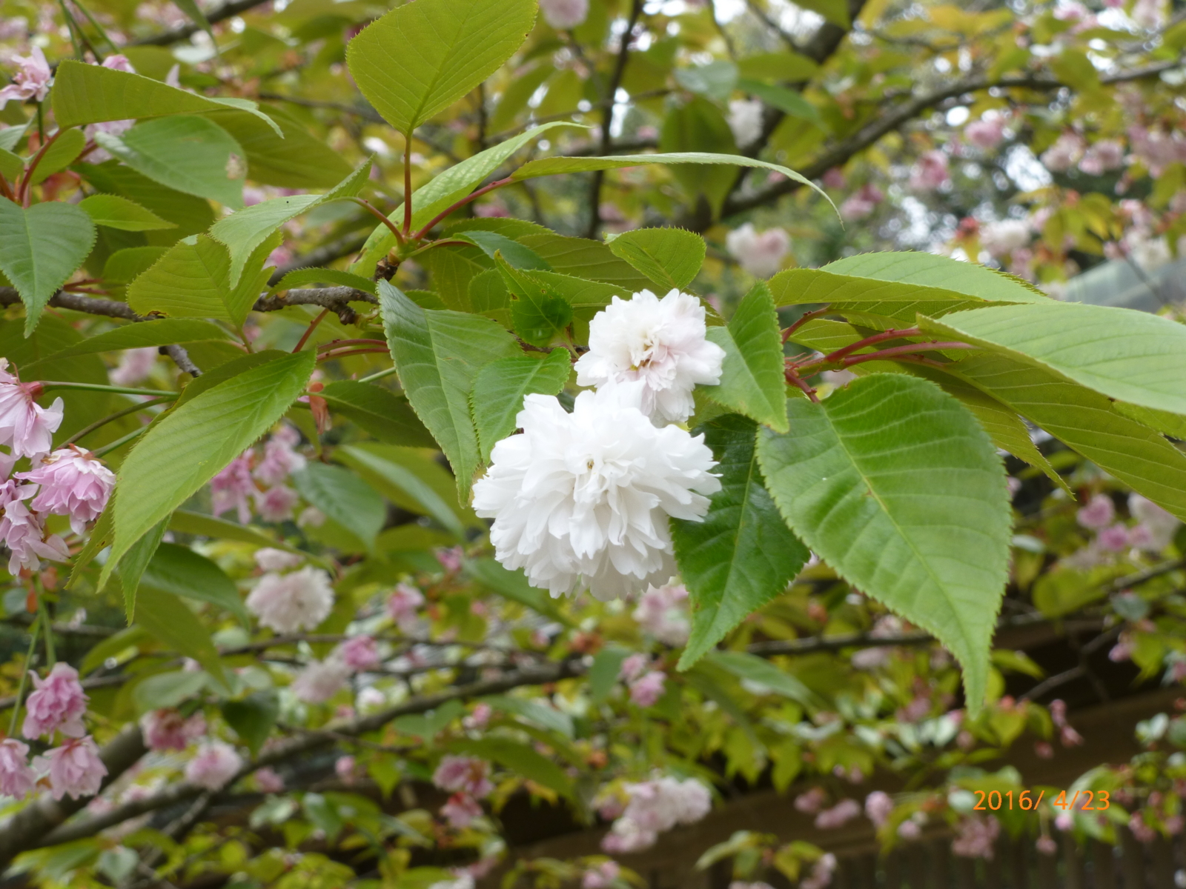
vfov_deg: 22.3
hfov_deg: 29.4
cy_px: 444
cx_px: 593
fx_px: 2261
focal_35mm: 66
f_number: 4.9
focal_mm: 11.7
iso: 100
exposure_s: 1/100
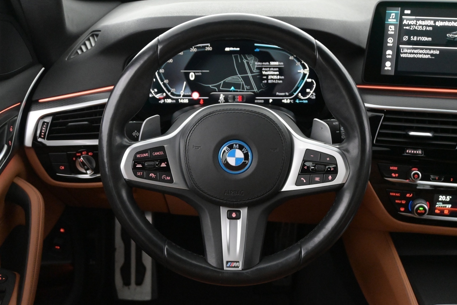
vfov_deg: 27.9
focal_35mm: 48
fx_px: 613
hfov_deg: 40.9
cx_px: 232
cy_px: 151
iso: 6400
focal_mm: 31.5
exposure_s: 1/50
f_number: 5
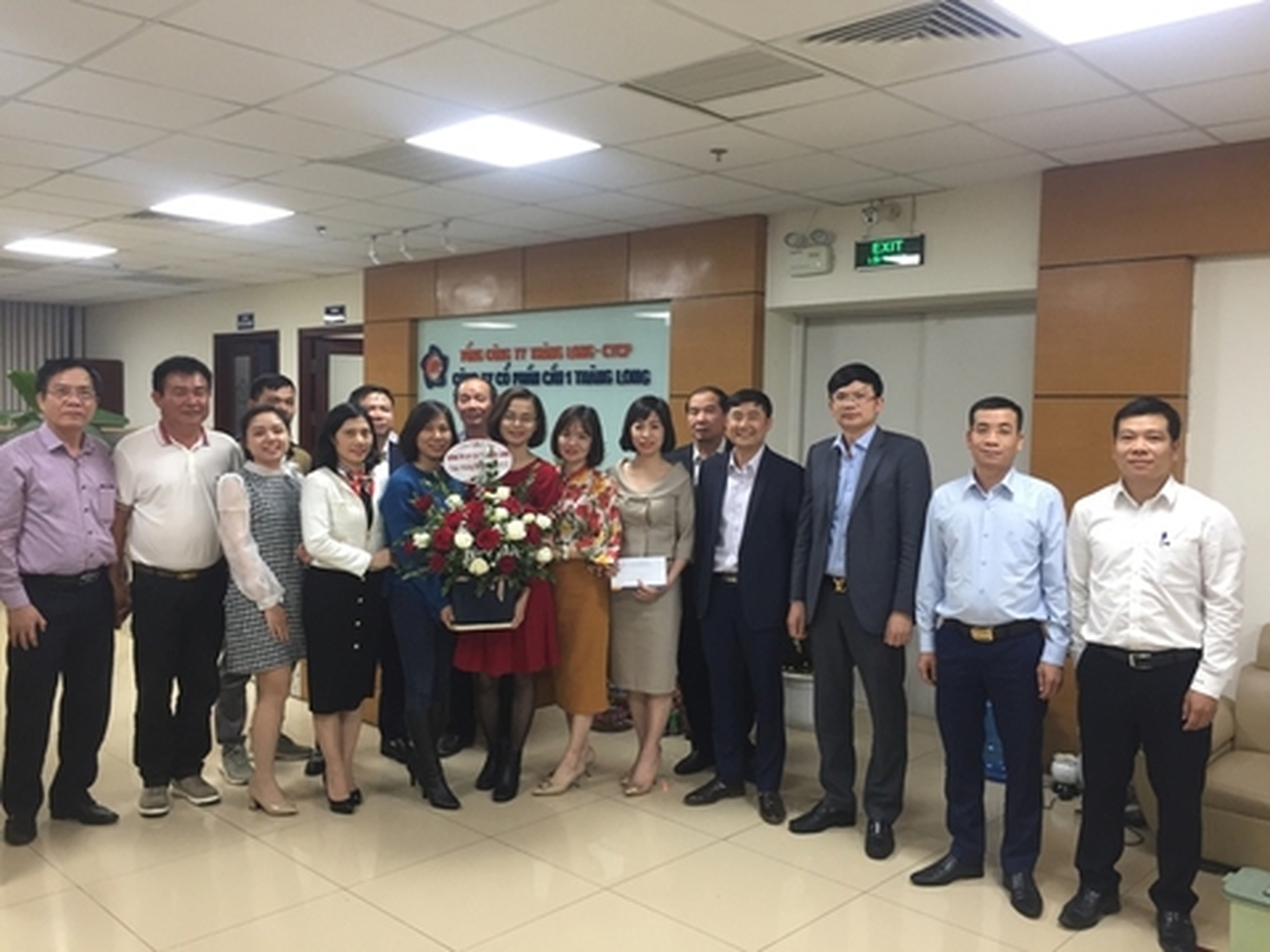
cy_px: 476
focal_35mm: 29
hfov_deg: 61.7
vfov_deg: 48.2
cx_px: 635
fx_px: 1064
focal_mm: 4.15
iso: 125
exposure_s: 1/33
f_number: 2.2
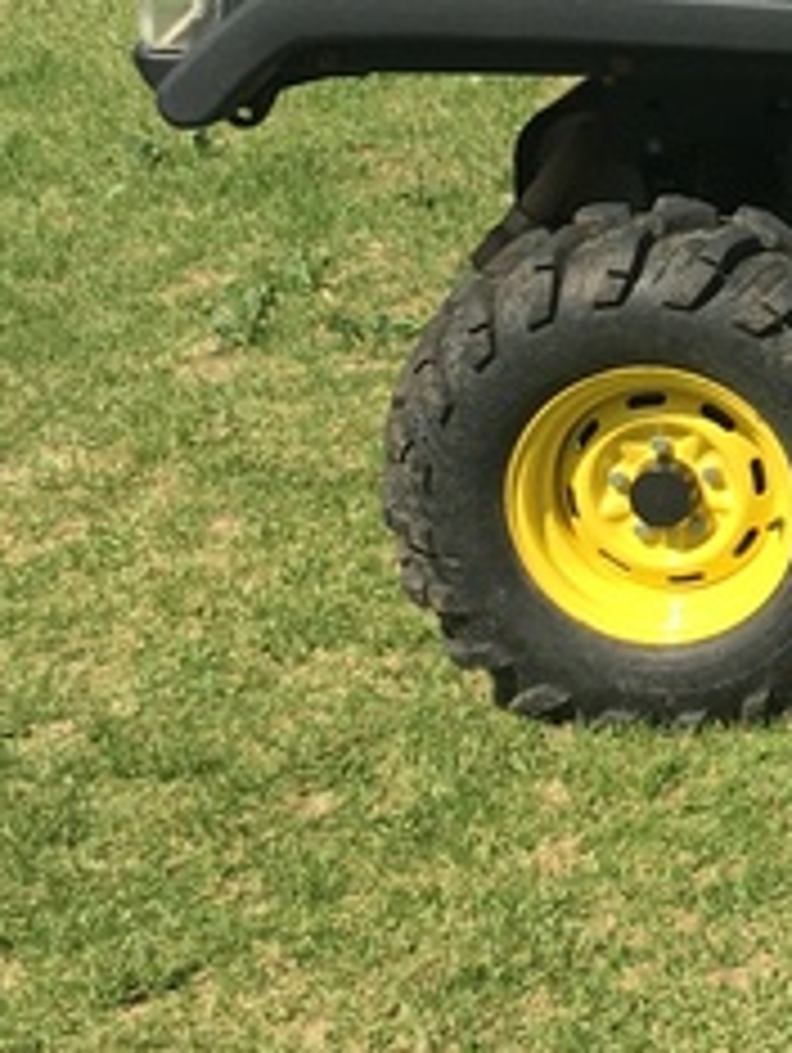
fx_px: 3319
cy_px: 180
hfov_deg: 12.4
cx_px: 1454
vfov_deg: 17.8
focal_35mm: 109
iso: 25
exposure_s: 1/1425
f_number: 2.2
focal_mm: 4.15
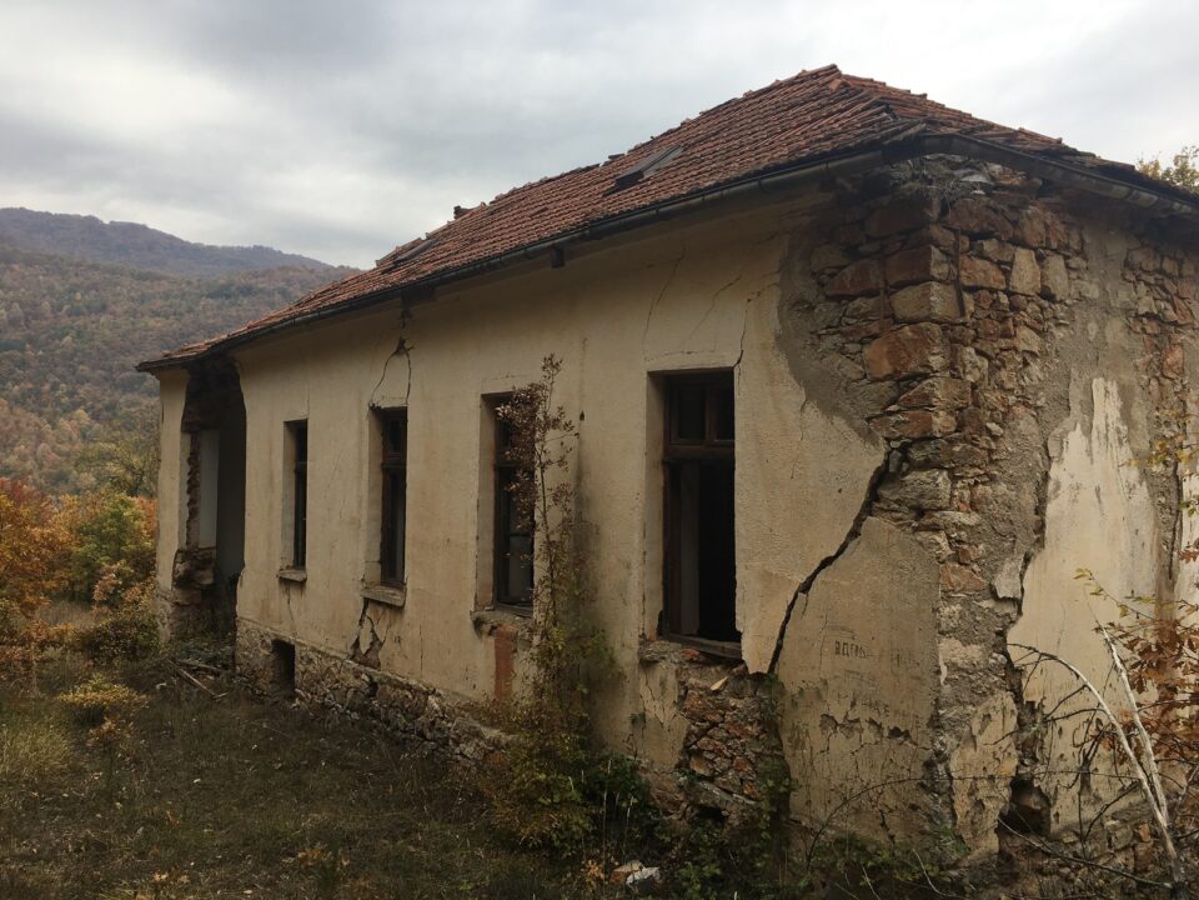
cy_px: 450
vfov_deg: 48.2
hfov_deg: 61.7
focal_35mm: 29
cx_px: 600
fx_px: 1004
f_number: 2.2
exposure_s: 1/553
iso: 25
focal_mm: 4.15
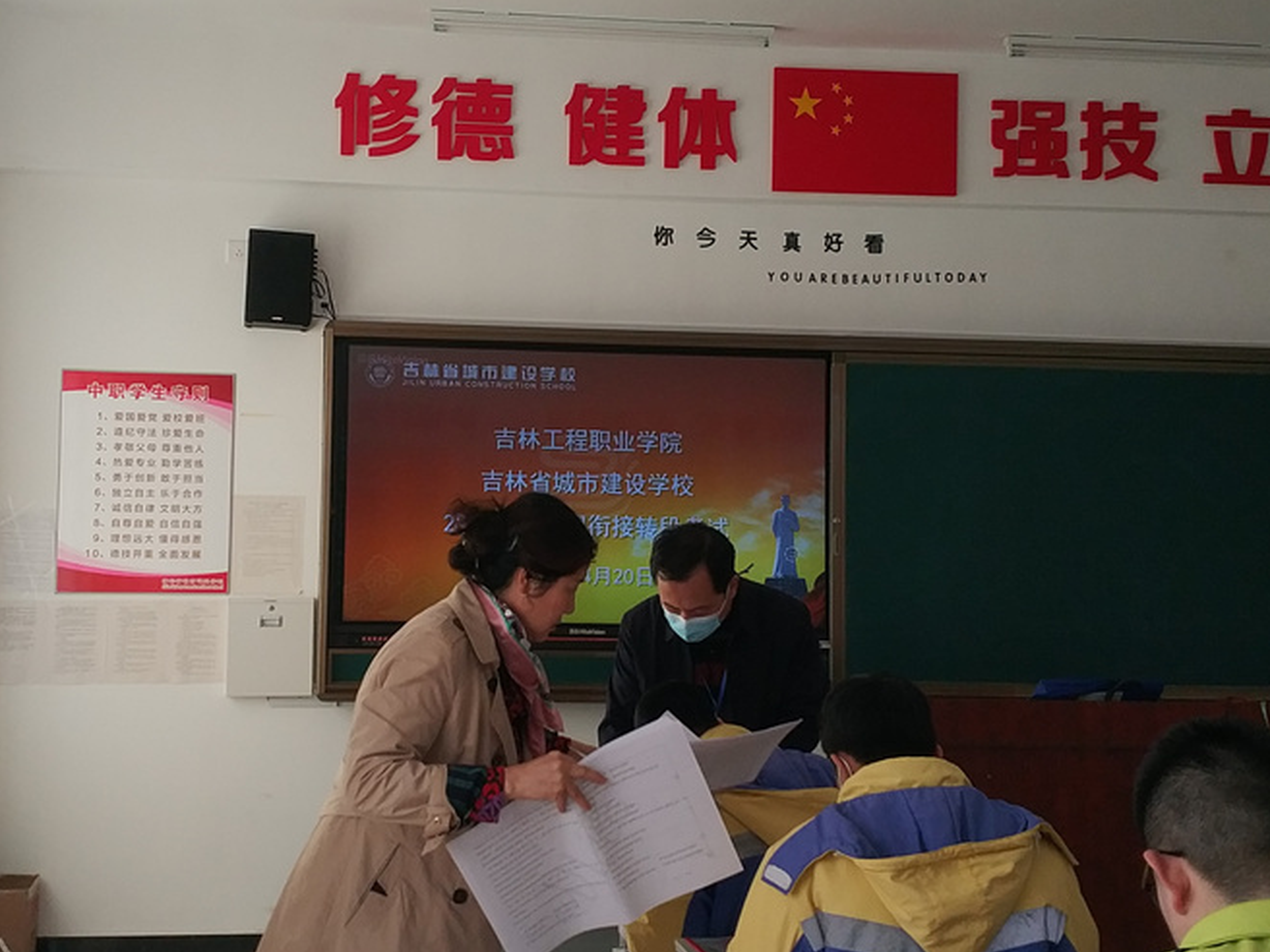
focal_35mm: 39
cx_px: 509
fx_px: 1431
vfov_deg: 36.8
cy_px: 468
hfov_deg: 47.6
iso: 175
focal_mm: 4.5
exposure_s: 1/263
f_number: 2
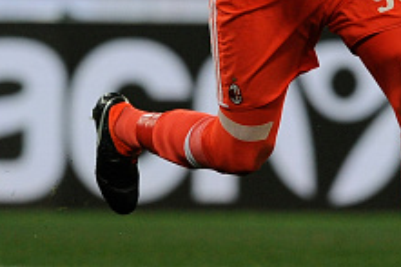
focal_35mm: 1073
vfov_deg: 1.3
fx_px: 11943
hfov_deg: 1.9
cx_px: 381
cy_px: -28
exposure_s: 1/800
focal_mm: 400
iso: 2000
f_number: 3.2
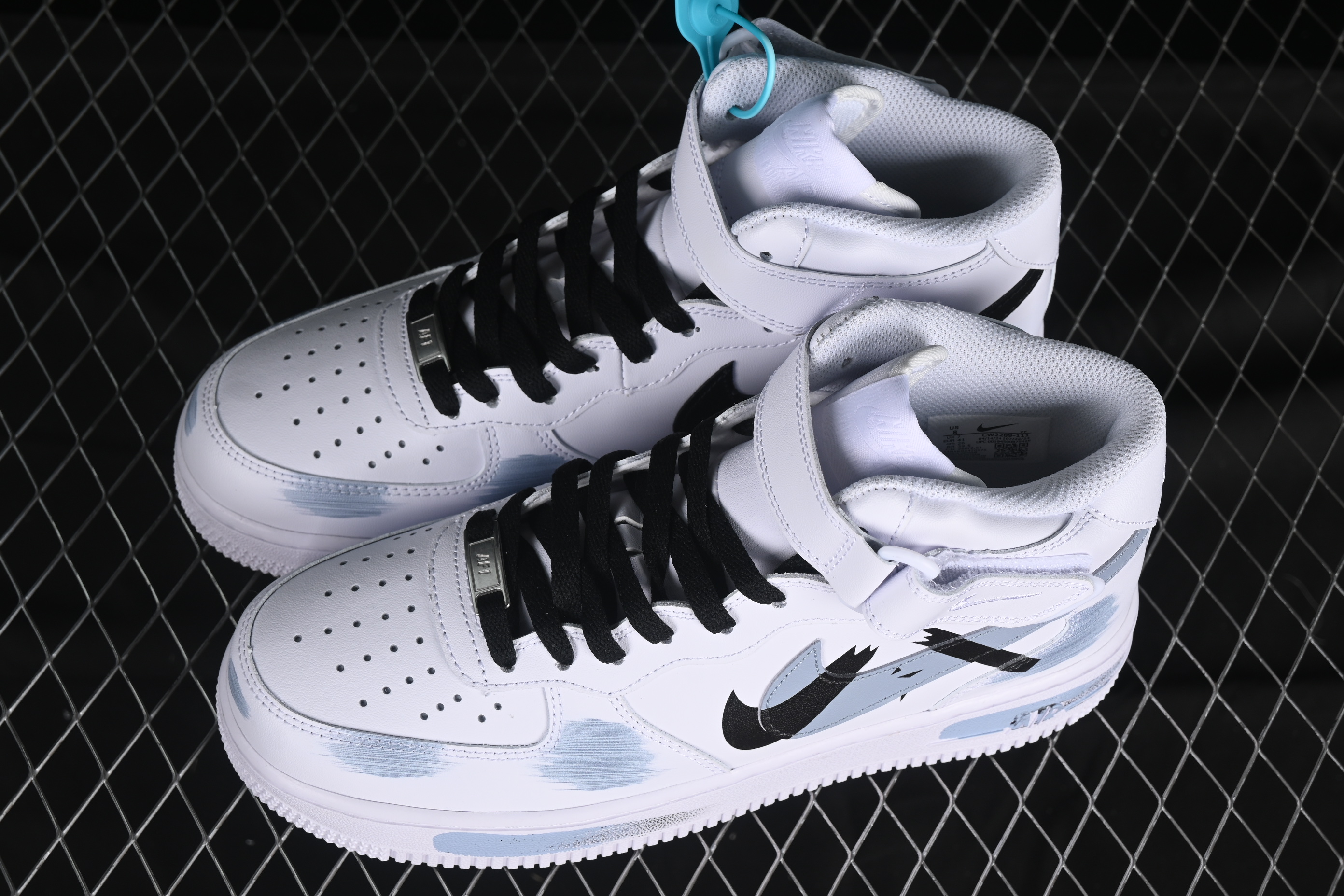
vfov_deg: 18.2
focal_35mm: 75
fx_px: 2800
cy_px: 448
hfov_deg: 27.0
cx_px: 672
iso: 160
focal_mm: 50
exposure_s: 1/80
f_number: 8
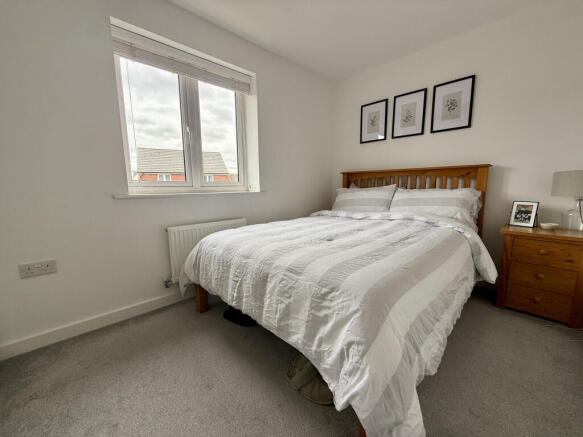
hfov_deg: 102.1
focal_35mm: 14
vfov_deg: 85.7
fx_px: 236
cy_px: 218
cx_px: 292
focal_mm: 2.22
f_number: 2.2
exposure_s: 1/124
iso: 64
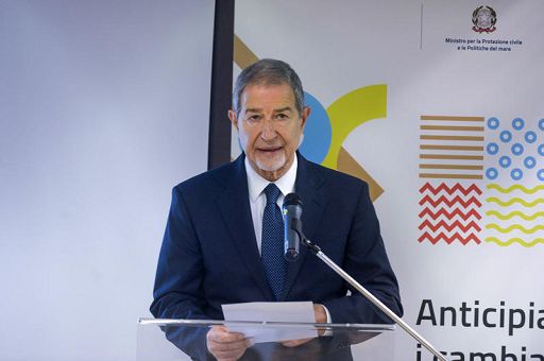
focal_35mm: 200
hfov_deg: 10.3
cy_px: 180
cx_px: 272
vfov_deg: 6.8
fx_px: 3018
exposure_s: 1/100
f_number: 4
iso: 2500
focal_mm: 200
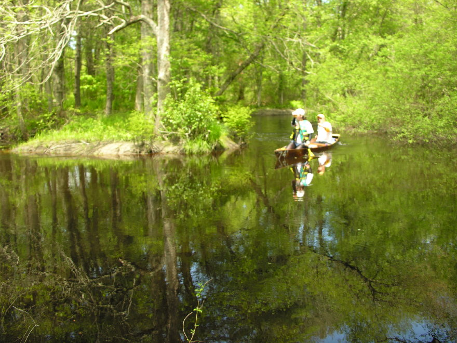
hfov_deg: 52.6
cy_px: 172
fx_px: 462
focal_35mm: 35
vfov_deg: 40.7
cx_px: 228
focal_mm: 8.9
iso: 50
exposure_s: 1/125
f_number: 2.8
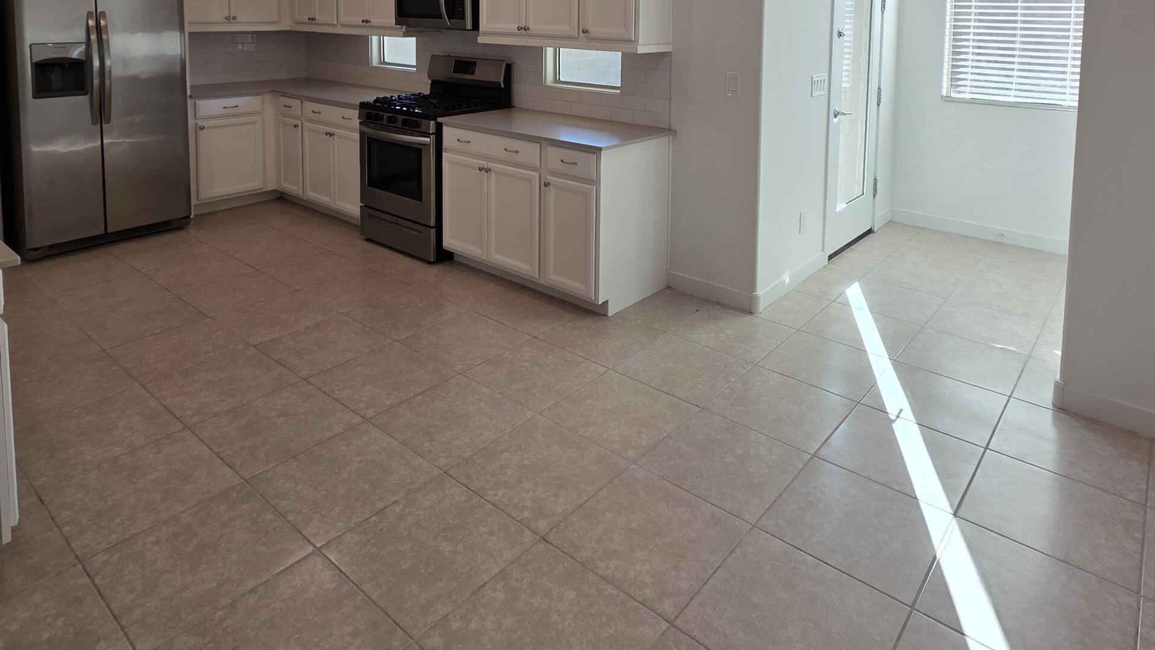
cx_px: 589
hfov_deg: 81.2
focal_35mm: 22
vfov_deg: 46.5
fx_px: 674
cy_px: 65
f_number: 1.9
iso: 32
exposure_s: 1/120
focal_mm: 2.2
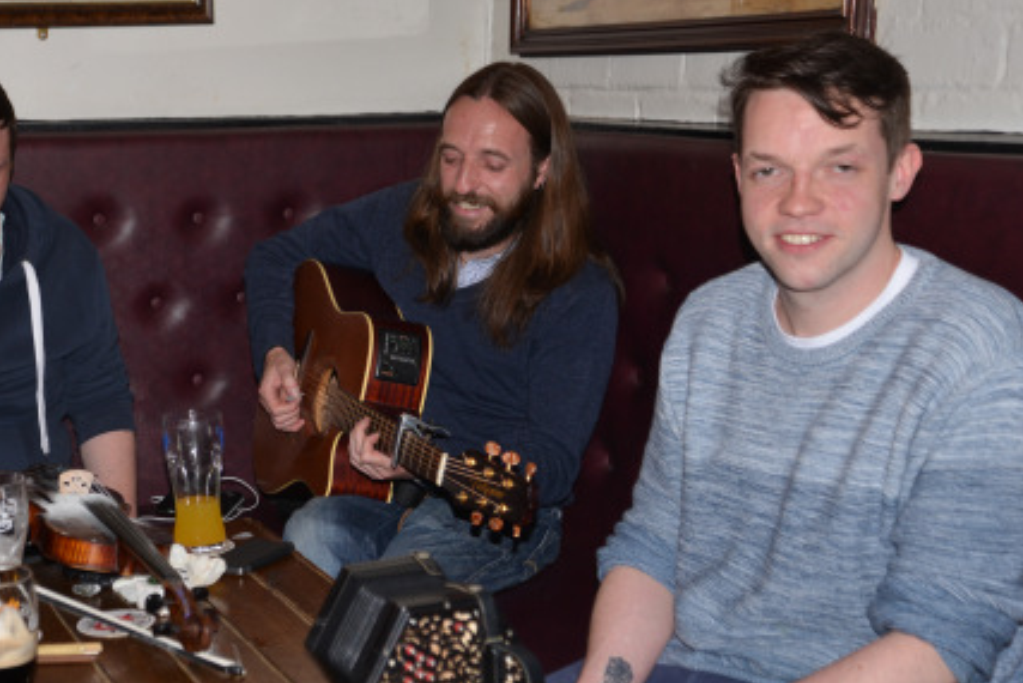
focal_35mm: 67
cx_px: 295
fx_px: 1904
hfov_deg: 29.7
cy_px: 482
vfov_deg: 20.2
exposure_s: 1/60
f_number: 4.2
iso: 250
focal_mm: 44
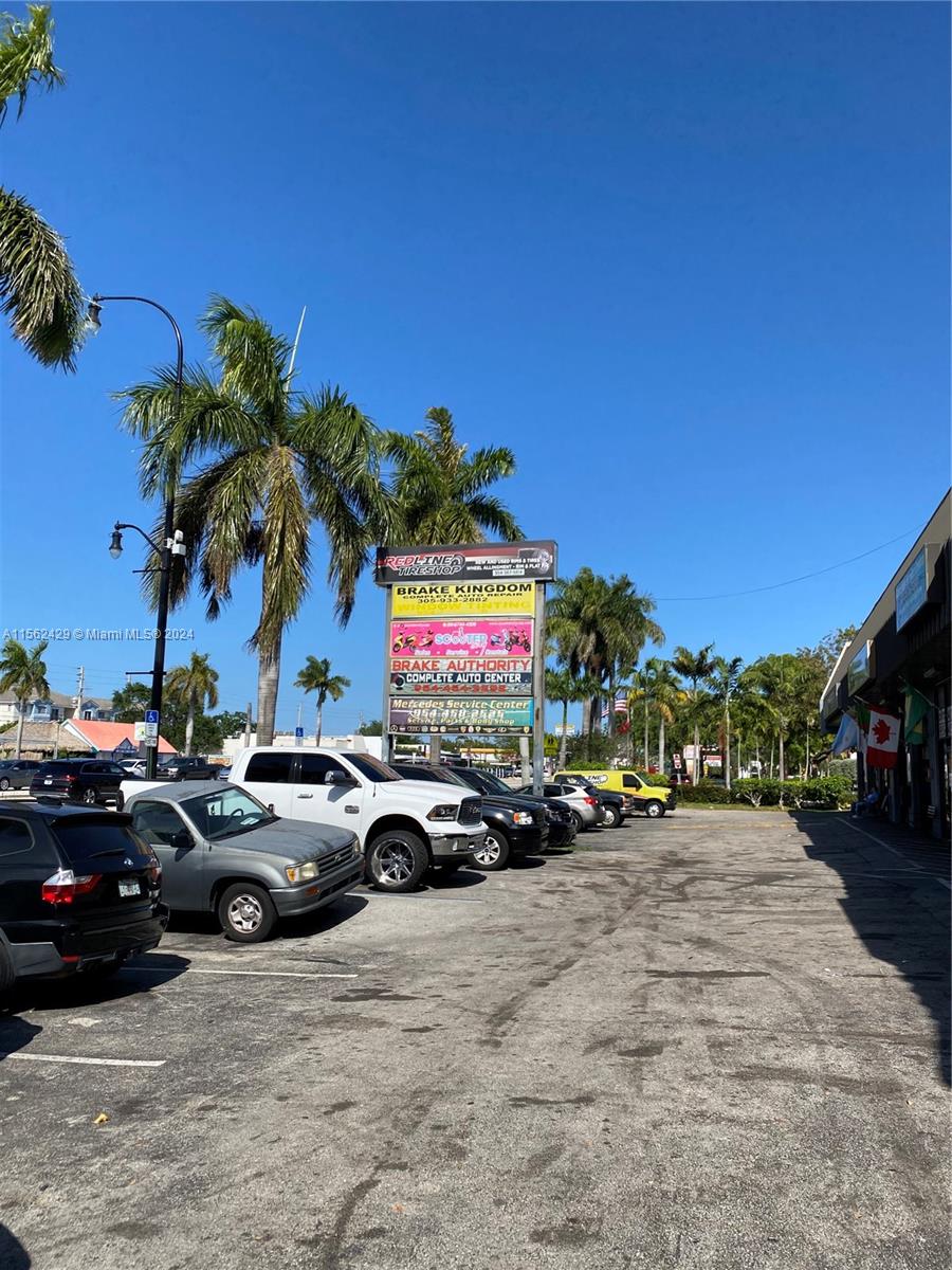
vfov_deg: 67.3
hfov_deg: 53.1
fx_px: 953
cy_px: 635
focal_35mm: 26
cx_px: 476
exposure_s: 1/2890
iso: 32
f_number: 1.8
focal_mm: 4.25
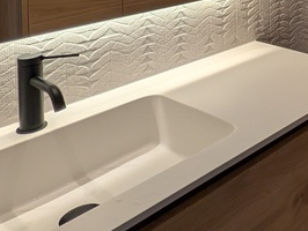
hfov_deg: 32.1
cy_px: -82
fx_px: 410
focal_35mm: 46
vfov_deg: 26.1
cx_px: 393
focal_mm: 2.02
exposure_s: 1/143
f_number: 1.7
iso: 50
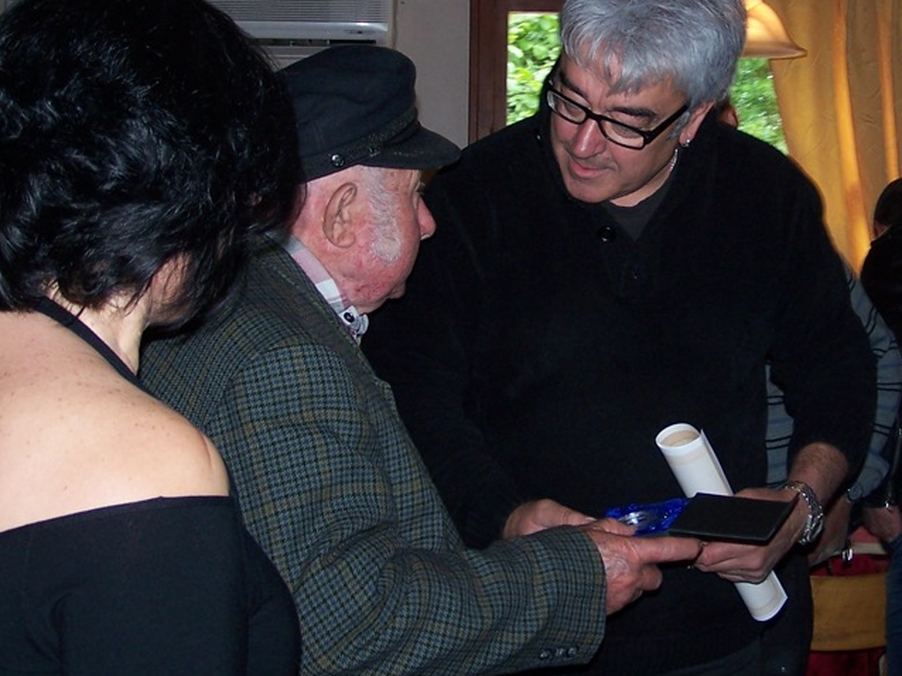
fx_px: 2084
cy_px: 243
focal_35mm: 80
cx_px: 669
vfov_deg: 18.4
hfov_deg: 24.2
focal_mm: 8.5
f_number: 3.2
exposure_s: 1/60
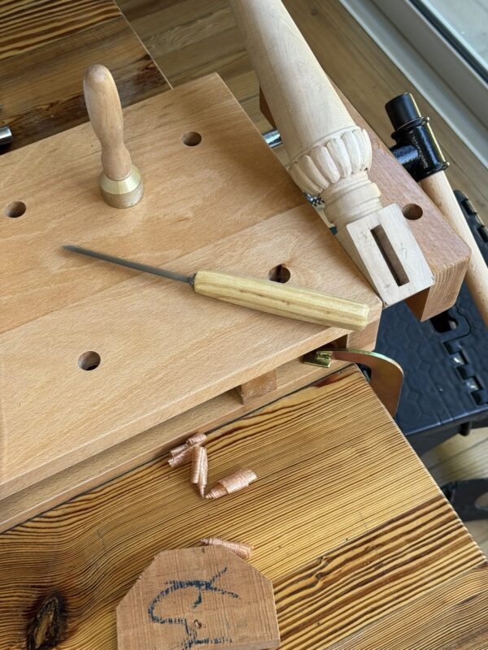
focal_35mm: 48
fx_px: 902
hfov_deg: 30.3
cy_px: 325
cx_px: 244
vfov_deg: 39.7
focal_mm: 6.76
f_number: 1.78
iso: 80
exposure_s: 1/121
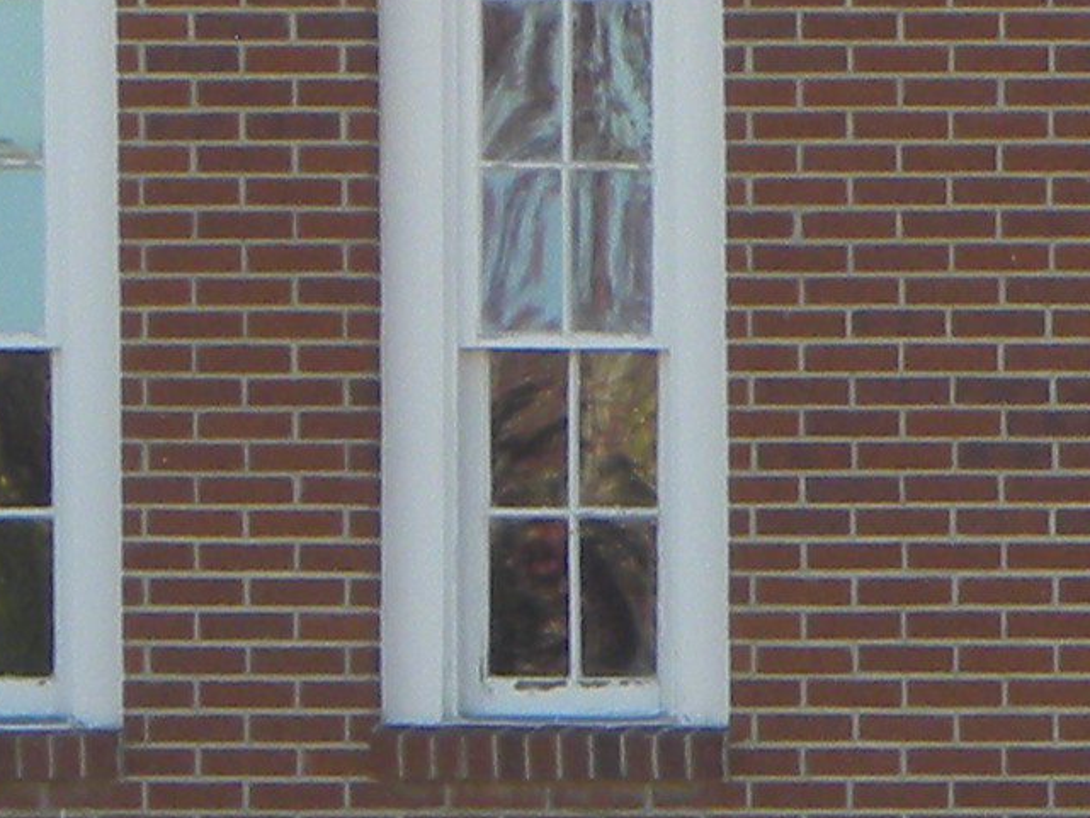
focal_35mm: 593
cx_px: 2398
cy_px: 1087
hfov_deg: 3.3
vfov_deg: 2.5
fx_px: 18676
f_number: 4.5
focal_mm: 16.9
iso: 64
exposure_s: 1/144
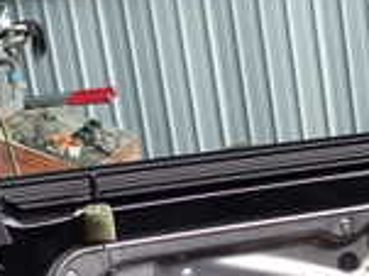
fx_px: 1268
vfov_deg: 12.3
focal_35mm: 119
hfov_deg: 16.4
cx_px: 327
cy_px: 247
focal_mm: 5.4
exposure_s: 1/80
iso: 100
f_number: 2.3
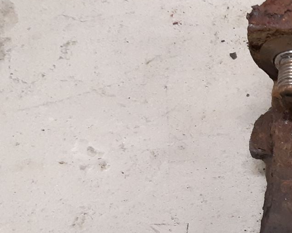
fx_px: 709
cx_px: 434
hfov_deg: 20.1
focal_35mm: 82
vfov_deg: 18.7
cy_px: 156
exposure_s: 1/50
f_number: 1.7
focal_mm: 3.93
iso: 250
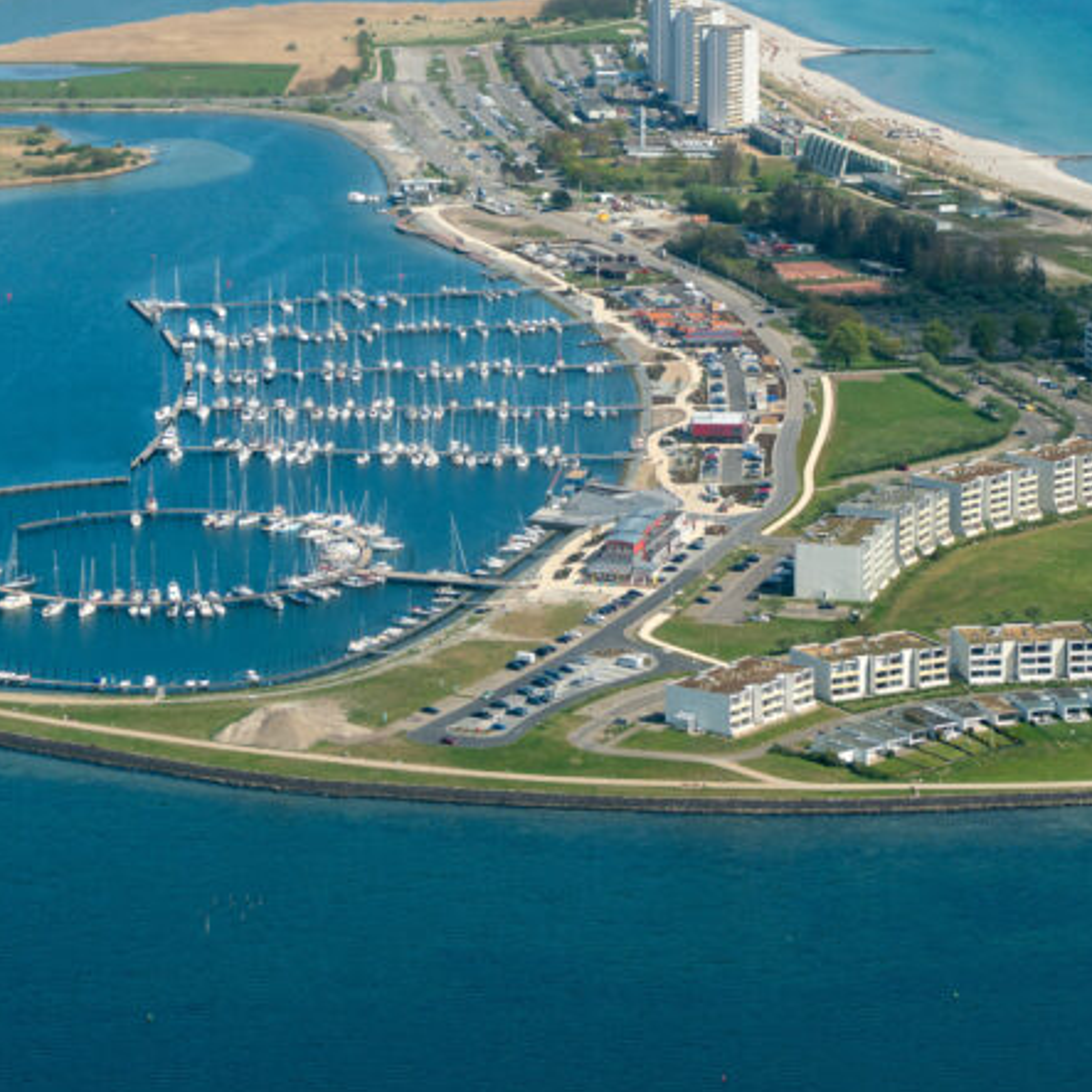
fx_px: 3855
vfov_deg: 16.1
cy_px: 327
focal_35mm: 108
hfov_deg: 16.0
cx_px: 900
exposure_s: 1/1000
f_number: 4
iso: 125
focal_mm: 55
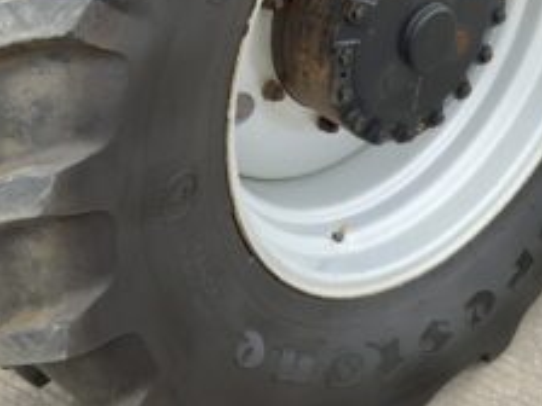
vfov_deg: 17.4
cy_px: 2
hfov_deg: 23.5
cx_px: 302
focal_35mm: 83
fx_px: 1300
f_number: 1.8
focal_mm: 3
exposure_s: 1/122
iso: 64
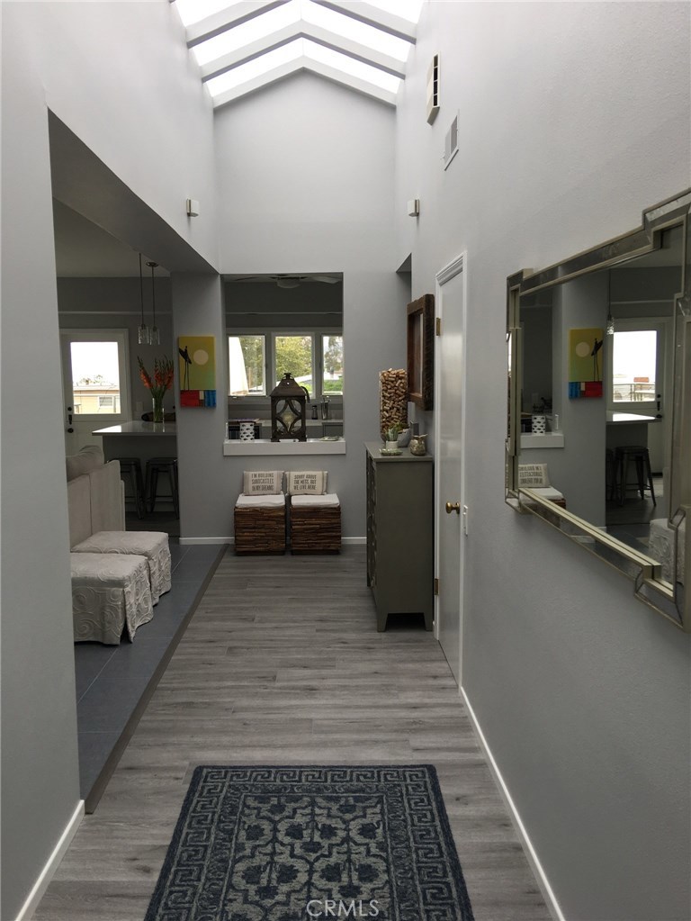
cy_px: 460
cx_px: 346
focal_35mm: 29
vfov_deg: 61.6
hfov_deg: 48.3
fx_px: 771
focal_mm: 4.15
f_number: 2.2
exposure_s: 1/120
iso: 25
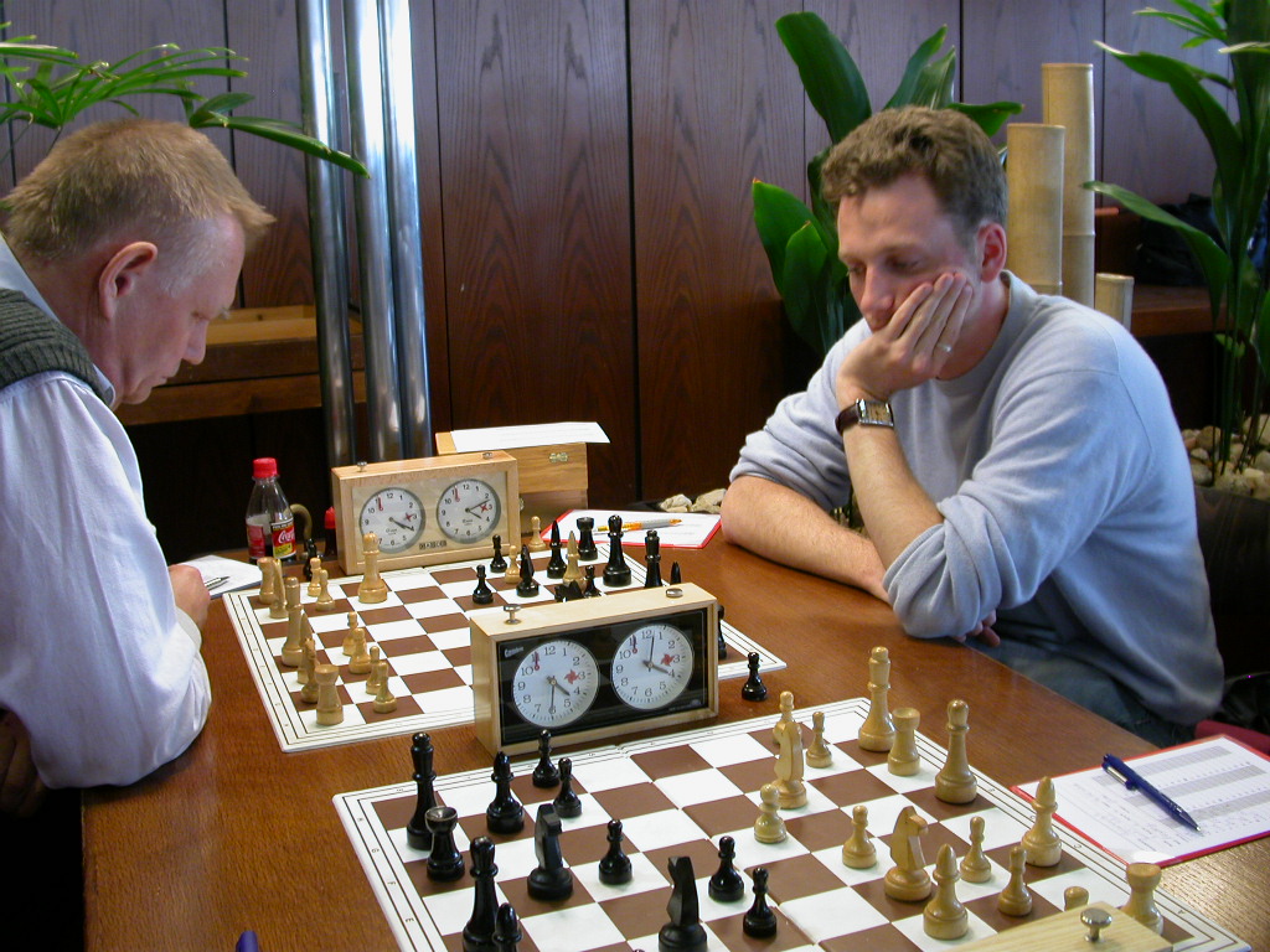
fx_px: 1394
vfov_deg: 37.7
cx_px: 635
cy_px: 476
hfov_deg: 49.0
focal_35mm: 38
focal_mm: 7.85
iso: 100
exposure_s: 1/11.2
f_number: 2.6
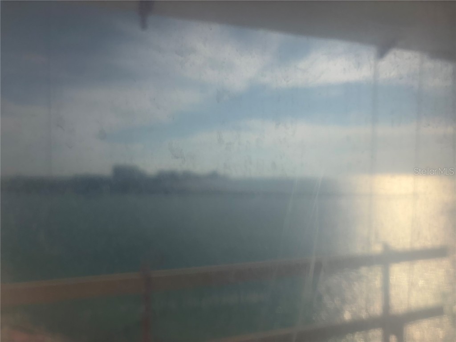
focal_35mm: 26
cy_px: 171
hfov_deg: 67.3
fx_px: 343
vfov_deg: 53.1
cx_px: 228
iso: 50
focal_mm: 5.96
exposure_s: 1/11905
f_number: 1.6
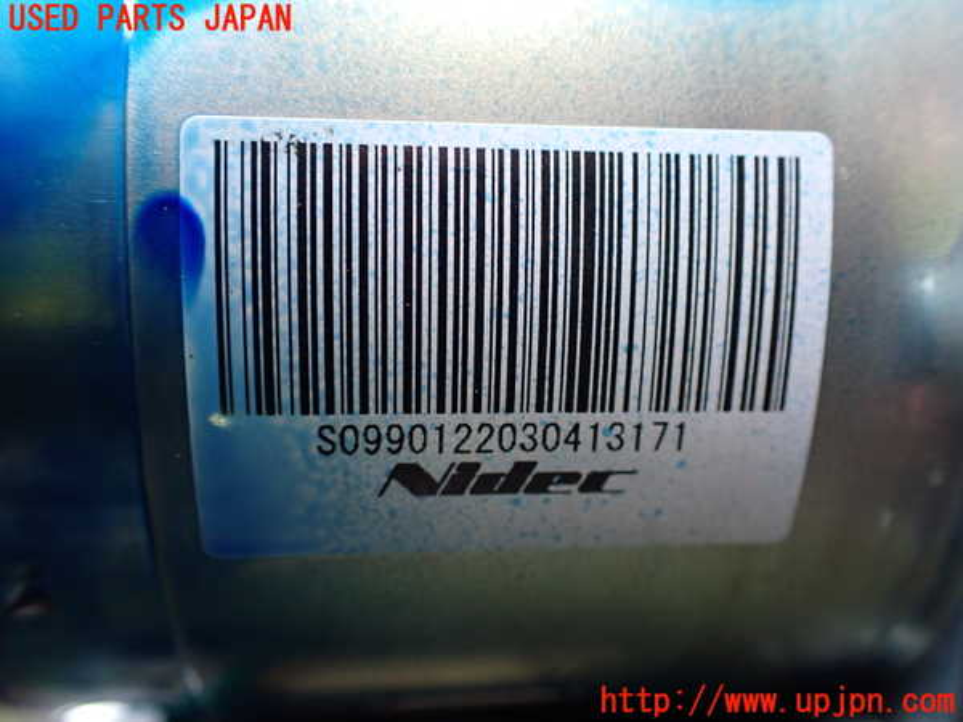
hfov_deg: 60.0
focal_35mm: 30
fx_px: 835
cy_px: 361
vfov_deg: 46.8
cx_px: 482
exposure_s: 1/125
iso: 500
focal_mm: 5.4
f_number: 2.3
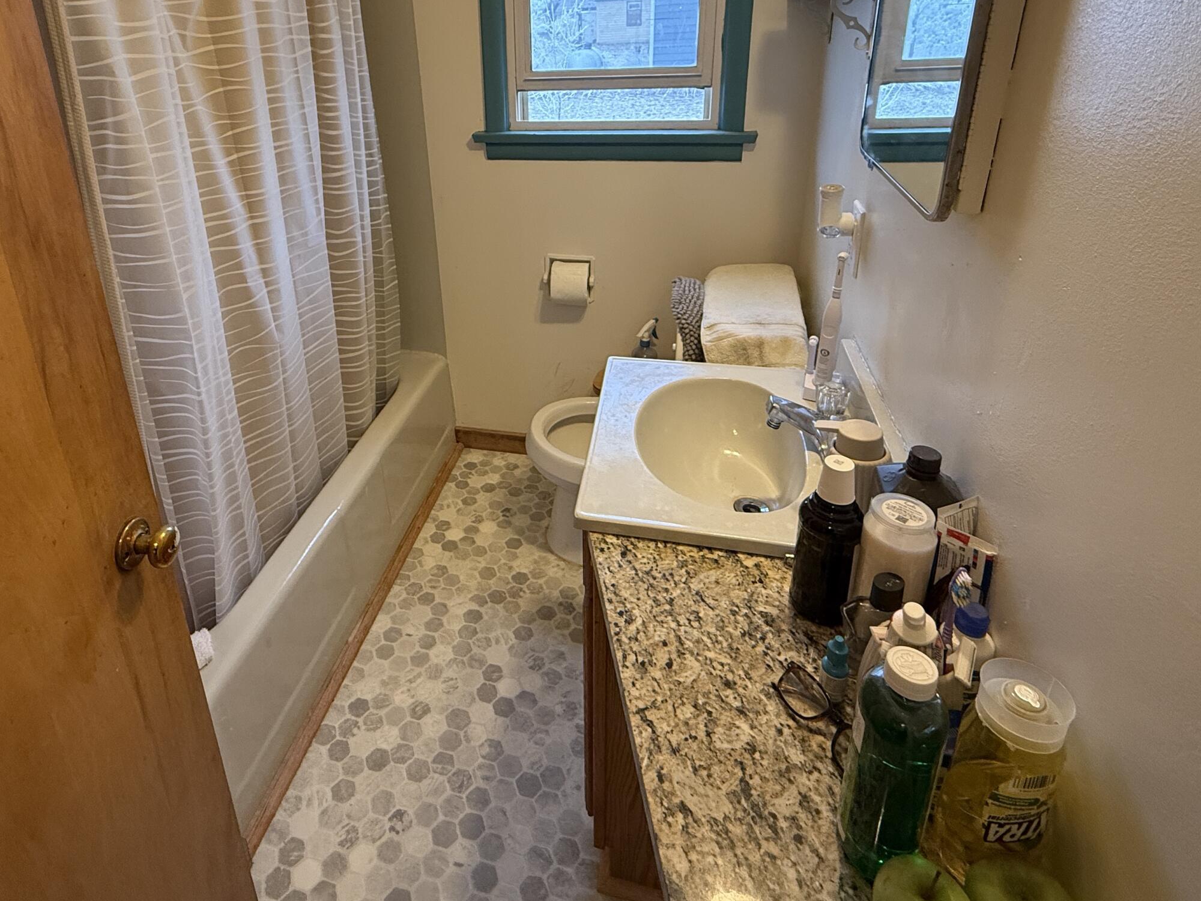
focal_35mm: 21
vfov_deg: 61.2
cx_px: 478
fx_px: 729
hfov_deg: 78.0
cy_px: 269
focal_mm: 2.22
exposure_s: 1/120
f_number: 2.2
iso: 200
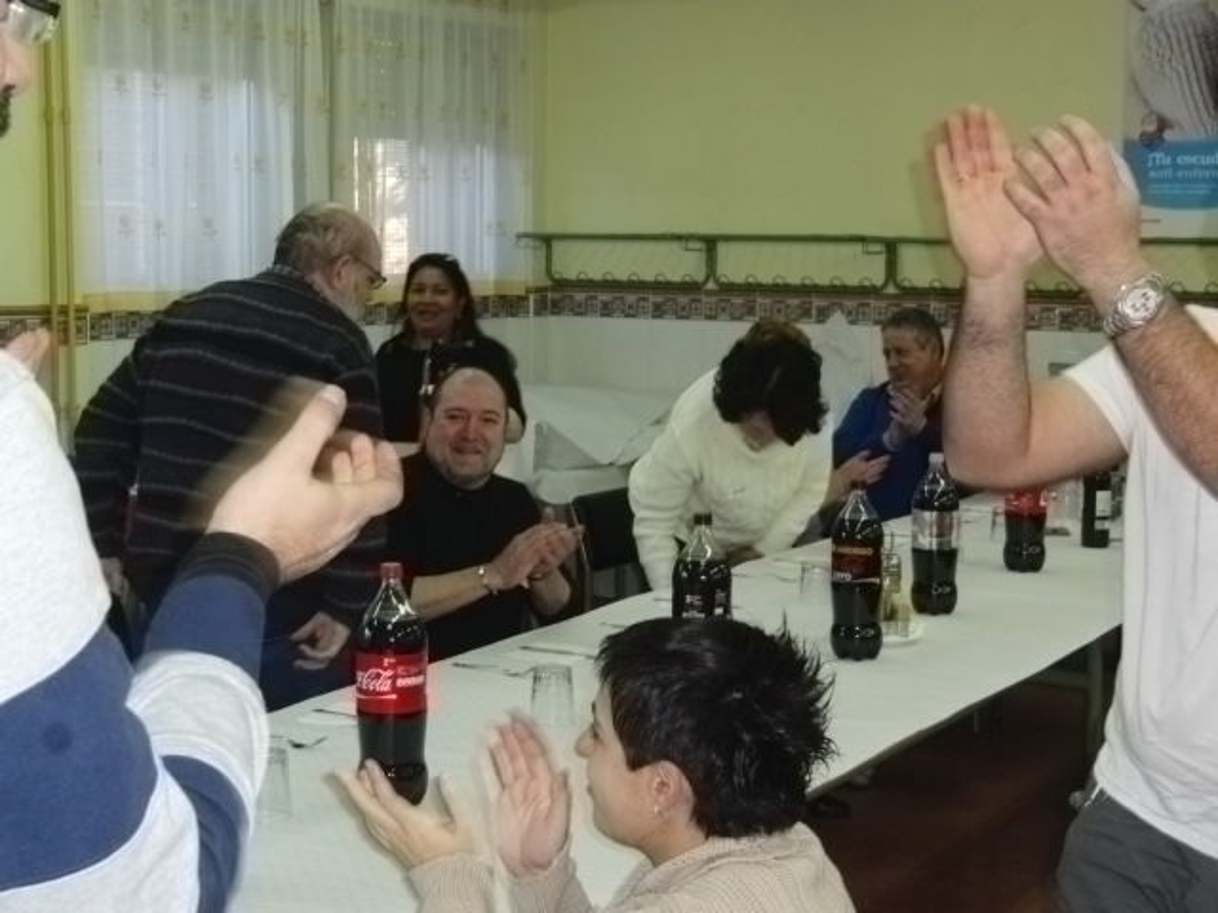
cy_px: 456
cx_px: 609
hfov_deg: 34.3
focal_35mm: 56
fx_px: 1970
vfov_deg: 26.1
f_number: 4.2
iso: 400
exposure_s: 1/60
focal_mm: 9.8
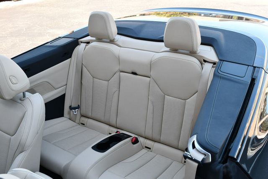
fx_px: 268
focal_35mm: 36
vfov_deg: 36.9
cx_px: 134
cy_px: 90
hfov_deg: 53.1
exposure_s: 1/250
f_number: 5.6
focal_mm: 18
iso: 320
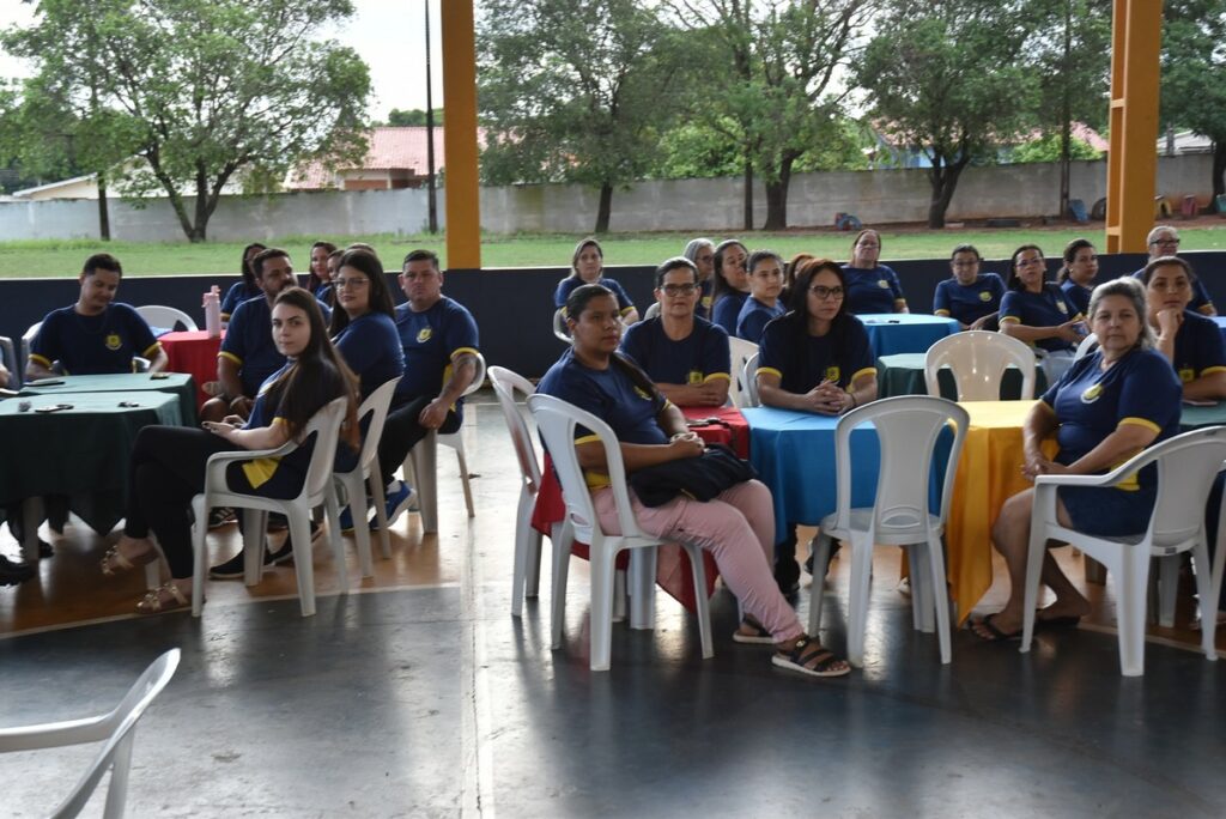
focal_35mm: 51
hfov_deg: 38.9
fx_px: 1738
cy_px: 410
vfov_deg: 26.5
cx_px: 613
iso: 400
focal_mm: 34
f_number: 5
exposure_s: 1/100
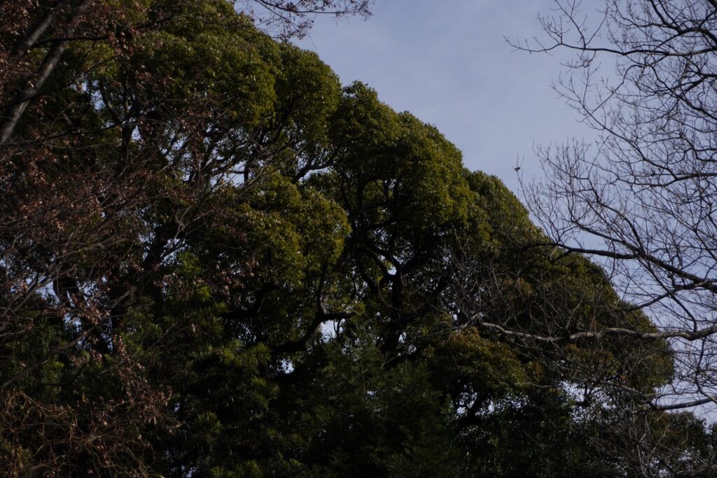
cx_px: 358
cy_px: 239
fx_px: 1434
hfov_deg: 28.1
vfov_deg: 18.9
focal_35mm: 72
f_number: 5.6
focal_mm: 48
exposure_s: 1/2500
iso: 200
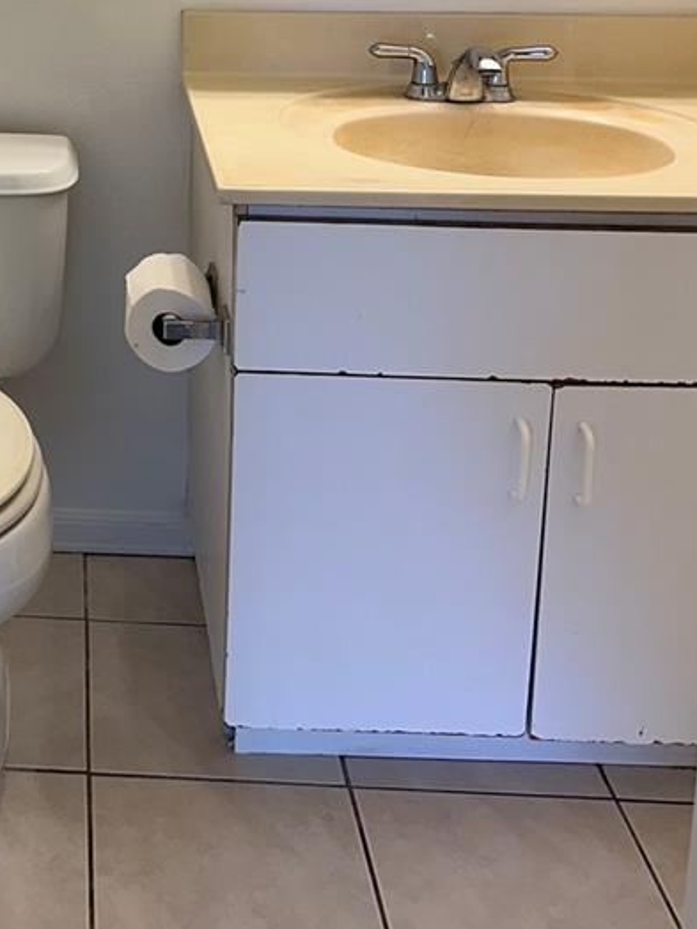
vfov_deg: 32.3
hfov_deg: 25.0
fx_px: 1477
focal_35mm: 55
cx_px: -43
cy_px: 11
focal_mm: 6.86
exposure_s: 1/120
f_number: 1.78
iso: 64
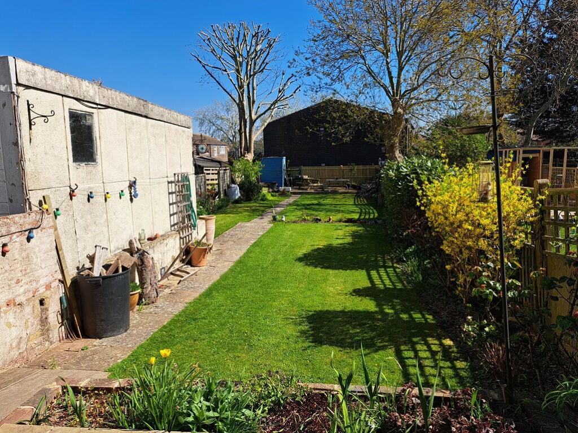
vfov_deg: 56.8
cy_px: 216
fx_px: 401
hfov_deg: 71.6
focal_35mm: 24
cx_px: 289
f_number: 1.8
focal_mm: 5.23
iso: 50
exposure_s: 1/1506
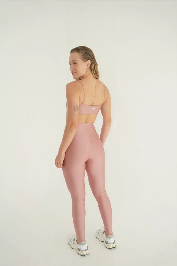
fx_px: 221
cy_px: 133
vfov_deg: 61.9
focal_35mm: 30
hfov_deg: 43.6
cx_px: 88
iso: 125
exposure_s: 1/160
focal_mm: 20
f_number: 5.6
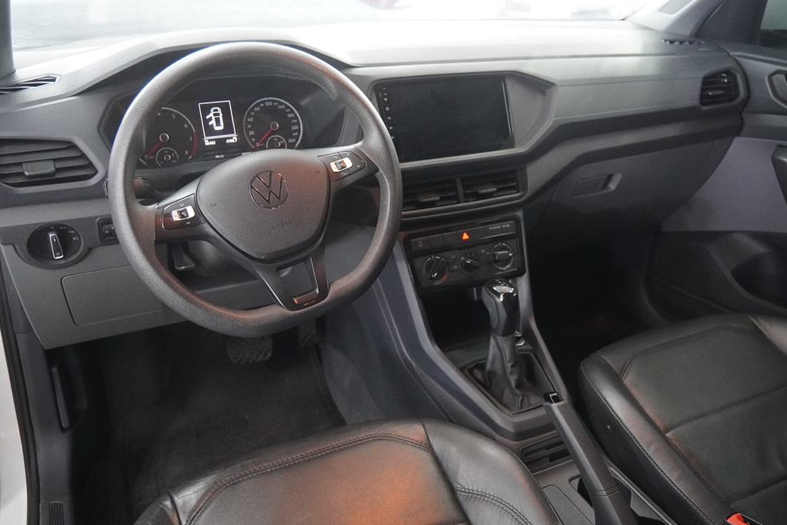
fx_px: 678
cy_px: 263
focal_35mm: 31
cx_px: 396
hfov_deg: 60.3
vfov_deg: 42.3
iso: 6400
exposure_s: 1/60
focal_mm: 20
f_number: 2.8
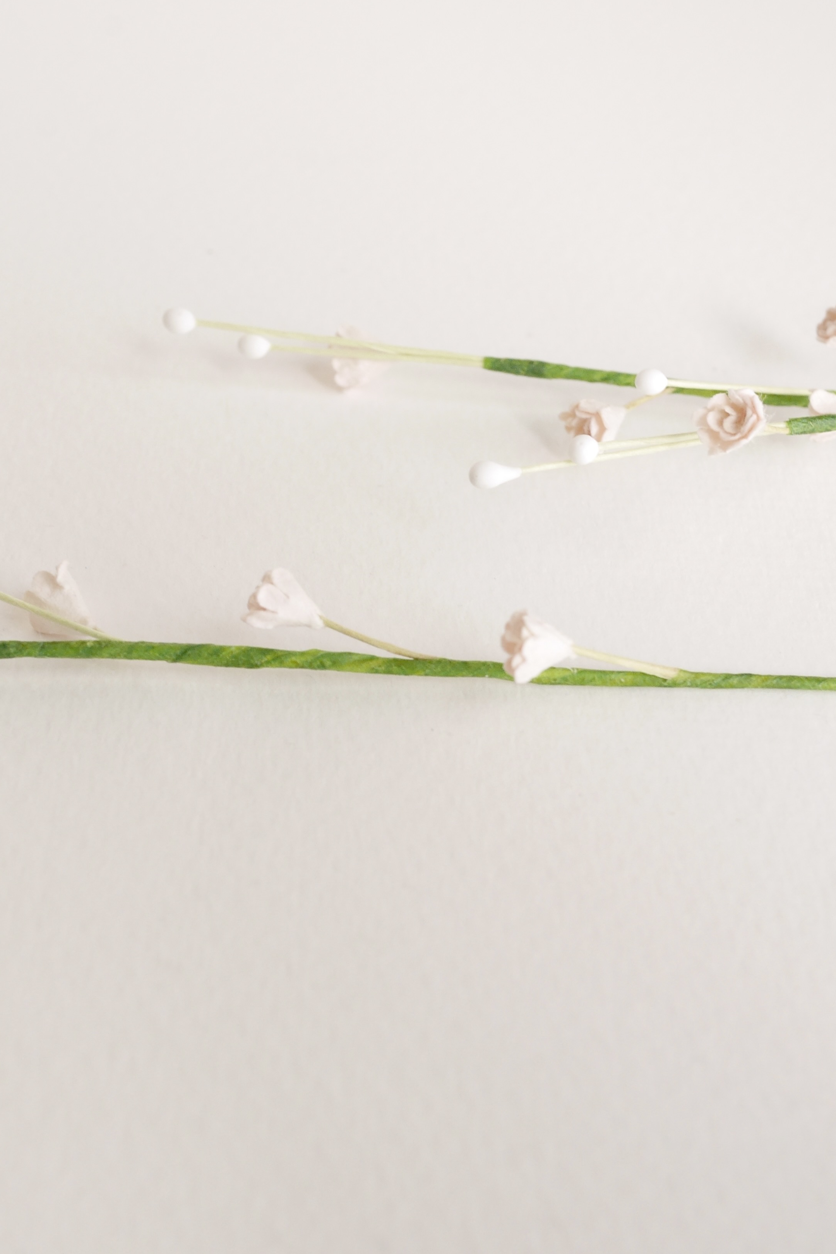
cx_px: 368
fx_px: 2055
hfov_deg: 23.0
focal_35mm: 59
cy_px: 620
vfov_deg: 33.9
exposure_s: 1/80
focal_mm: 20
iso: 800
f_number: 5
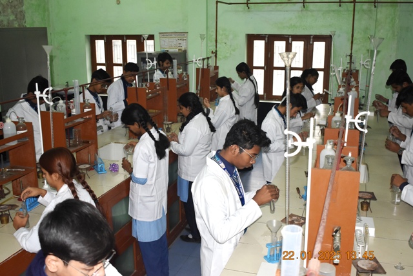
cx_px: 206
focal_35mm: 39
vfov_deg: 34.2
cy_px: 138
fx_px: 447
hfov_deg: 49.5
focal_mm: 26
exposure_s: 1/125
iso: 1100
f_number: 4
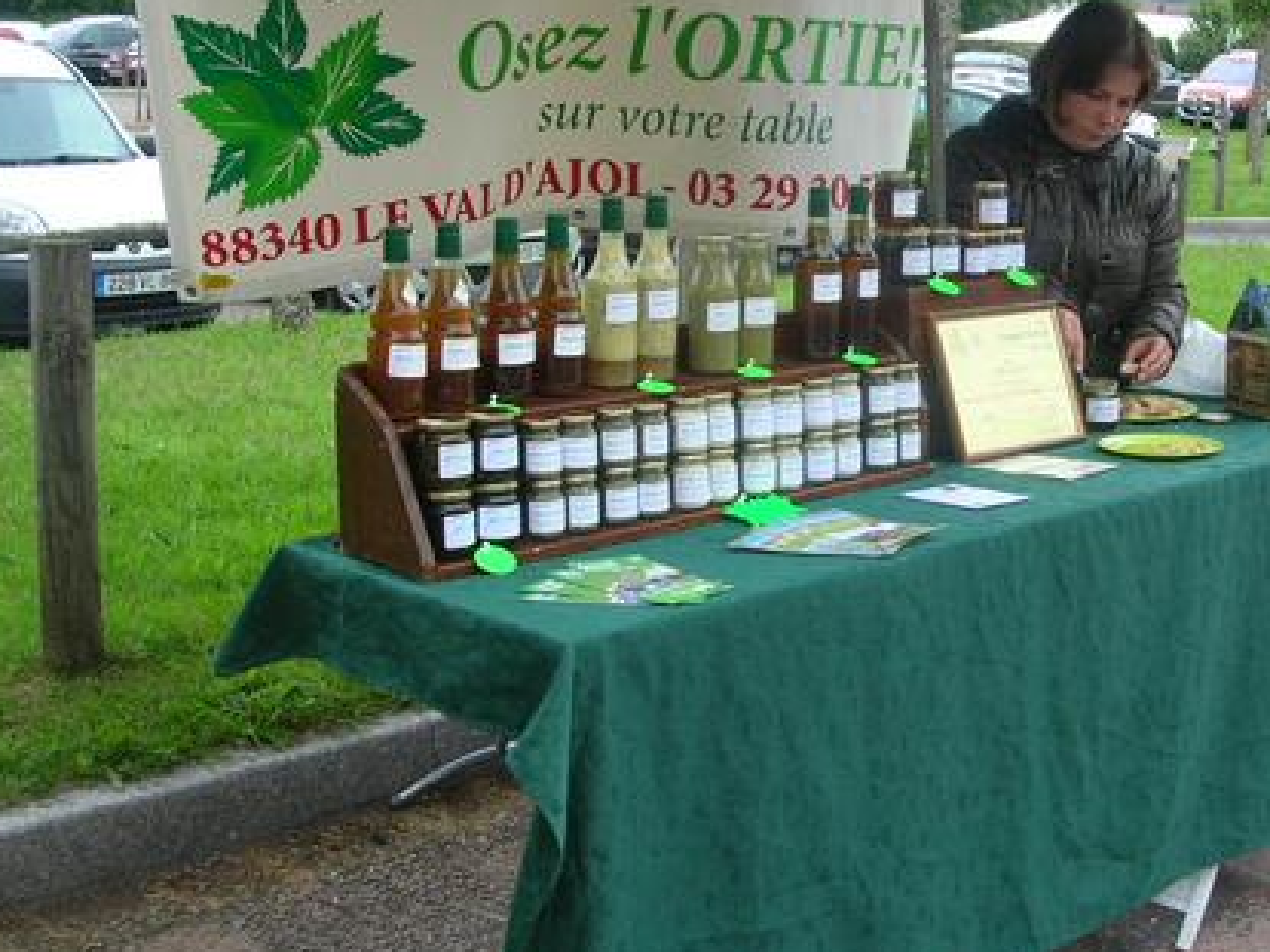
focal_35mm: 54
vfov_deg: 27.0
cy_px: 407
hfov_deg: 35.1
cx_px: 881
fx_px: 1981
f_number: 2.8
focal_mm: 5.8
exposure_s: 1/83
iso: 50
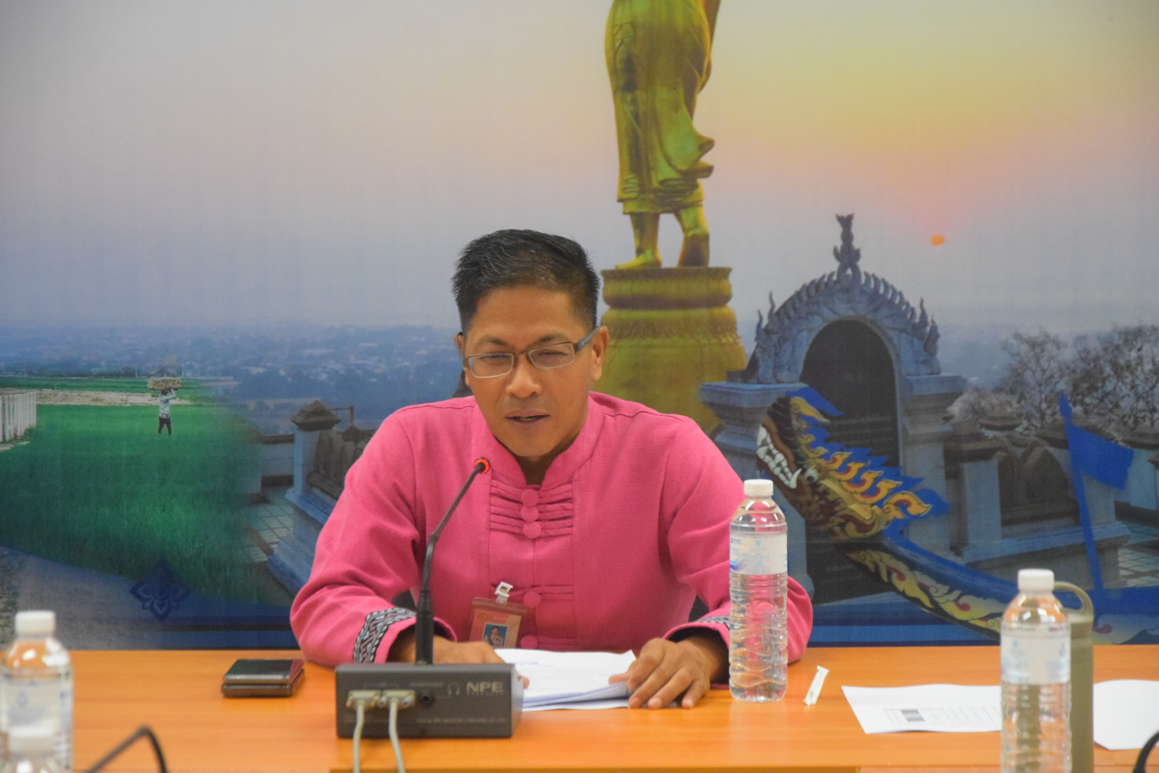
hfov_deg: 16.1
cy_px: 386
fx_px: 4106
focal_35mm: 128
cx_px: 580
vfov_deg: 10.8
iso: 5000
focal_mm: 85
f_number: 5.6
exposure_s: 1/160
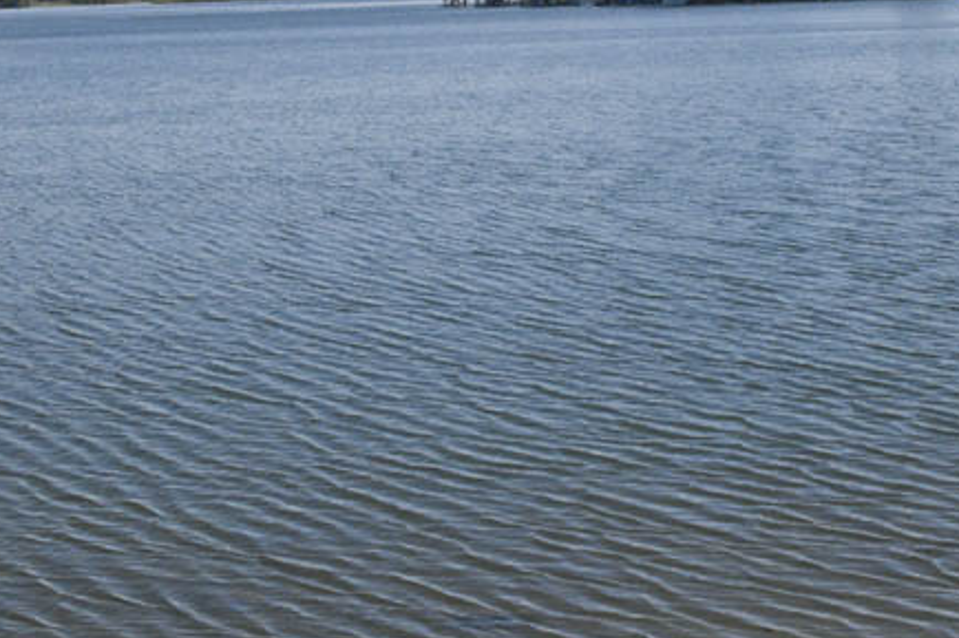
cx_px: 521
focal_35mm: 76
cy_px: 110
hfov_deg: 26.6
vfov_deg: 17.8
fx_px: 2024
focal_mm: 28
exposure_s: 1/2000
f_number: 22
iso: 2200
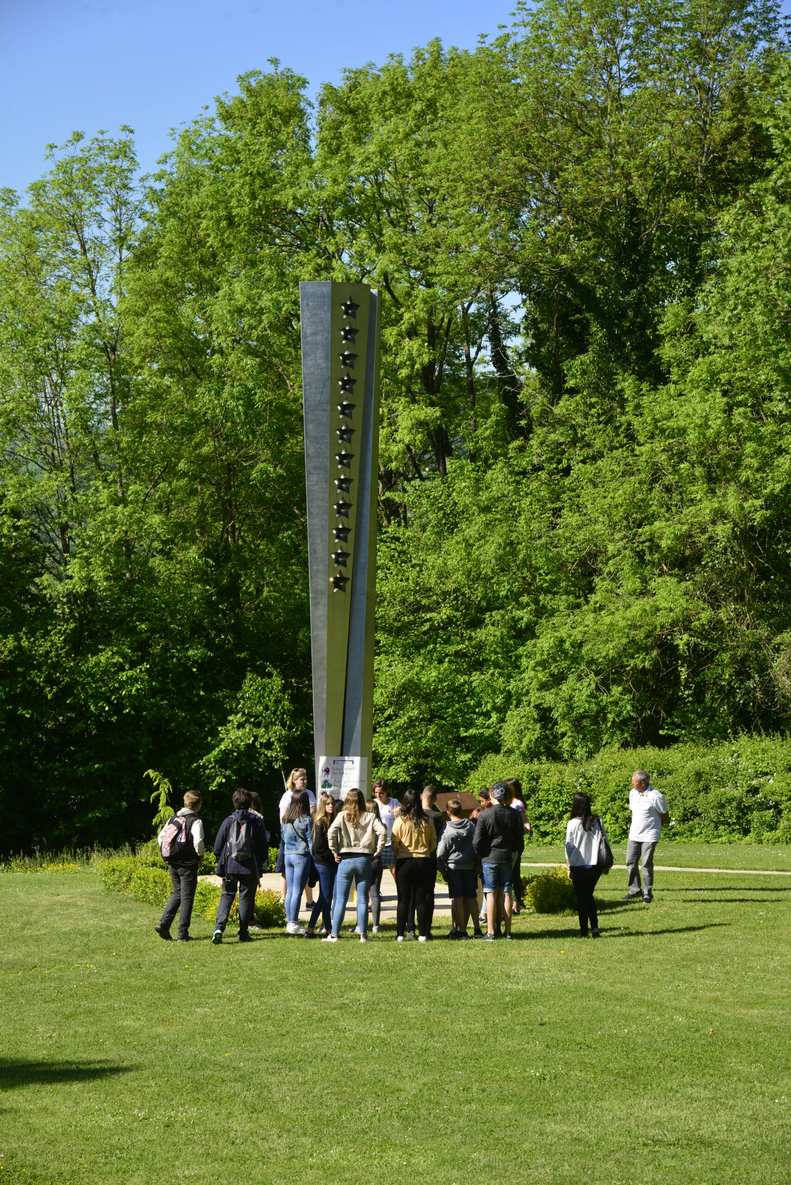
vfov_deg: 23.9
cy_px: 592
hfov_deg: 16.1
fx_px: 2799
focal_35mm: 85
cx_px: 396
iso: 160
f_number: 8
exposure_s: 1/250
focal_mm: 85
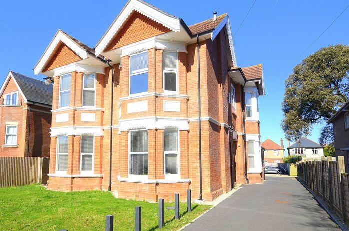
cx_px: 144
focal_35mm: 22
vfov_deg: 56.9
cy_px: 126
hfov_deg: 78.0
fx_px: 213
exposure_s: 1/250
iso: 100
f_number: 8
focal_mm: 10
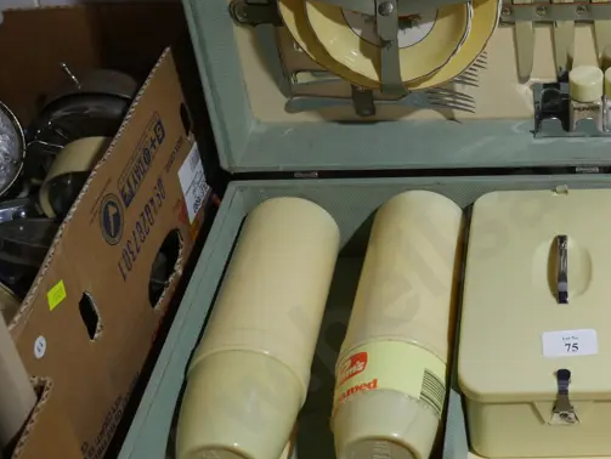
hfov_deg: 31.7
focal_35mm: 57
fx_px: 1007
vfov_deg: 25.6
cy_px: 154
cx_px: 583
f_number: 3.5
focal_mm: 14
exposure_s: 1/60
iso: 250
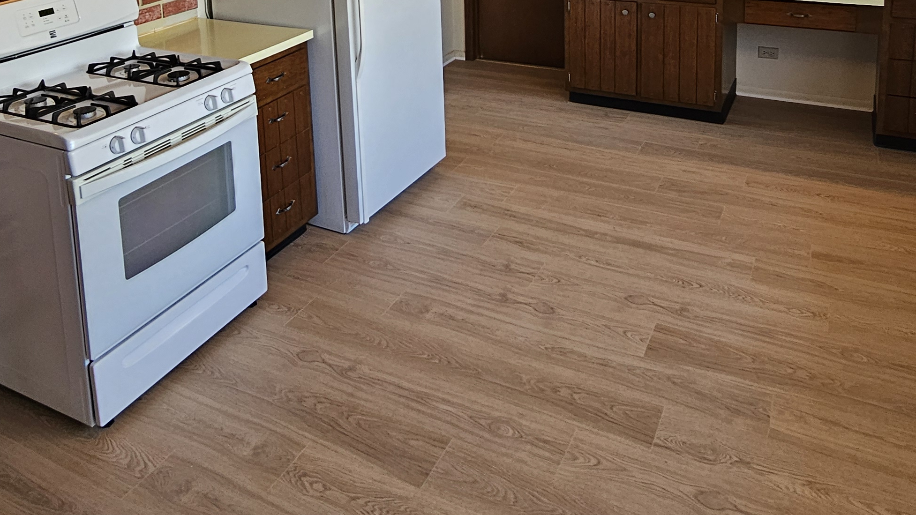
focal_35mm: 29
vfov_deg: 34.9
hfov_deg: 66.1
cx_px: 443
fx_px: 704
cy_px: -43
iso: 80
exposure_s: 1/60
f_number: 2.2
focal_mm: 2.2
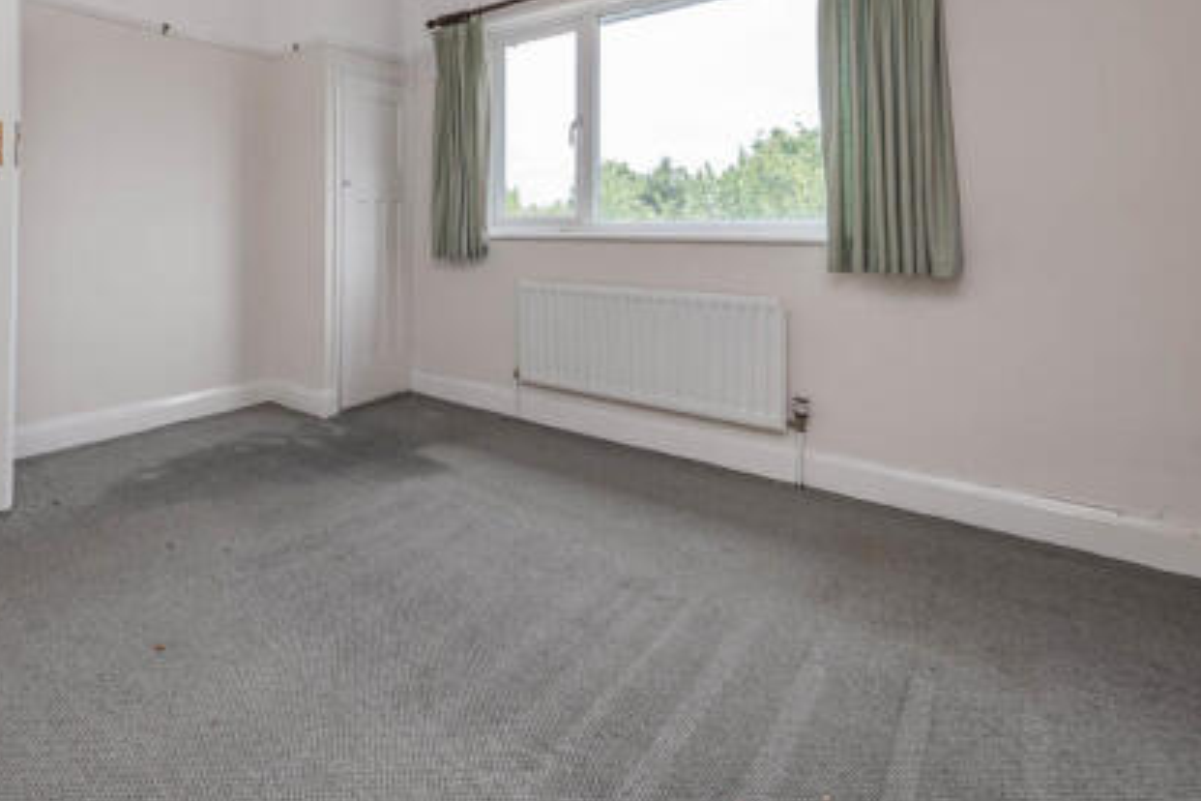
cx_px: 303
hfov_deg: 80.3
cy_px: 210
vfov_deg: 61.3
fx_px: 634
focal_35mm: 19
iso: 320
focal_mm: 12
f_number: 9
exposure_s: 1/60
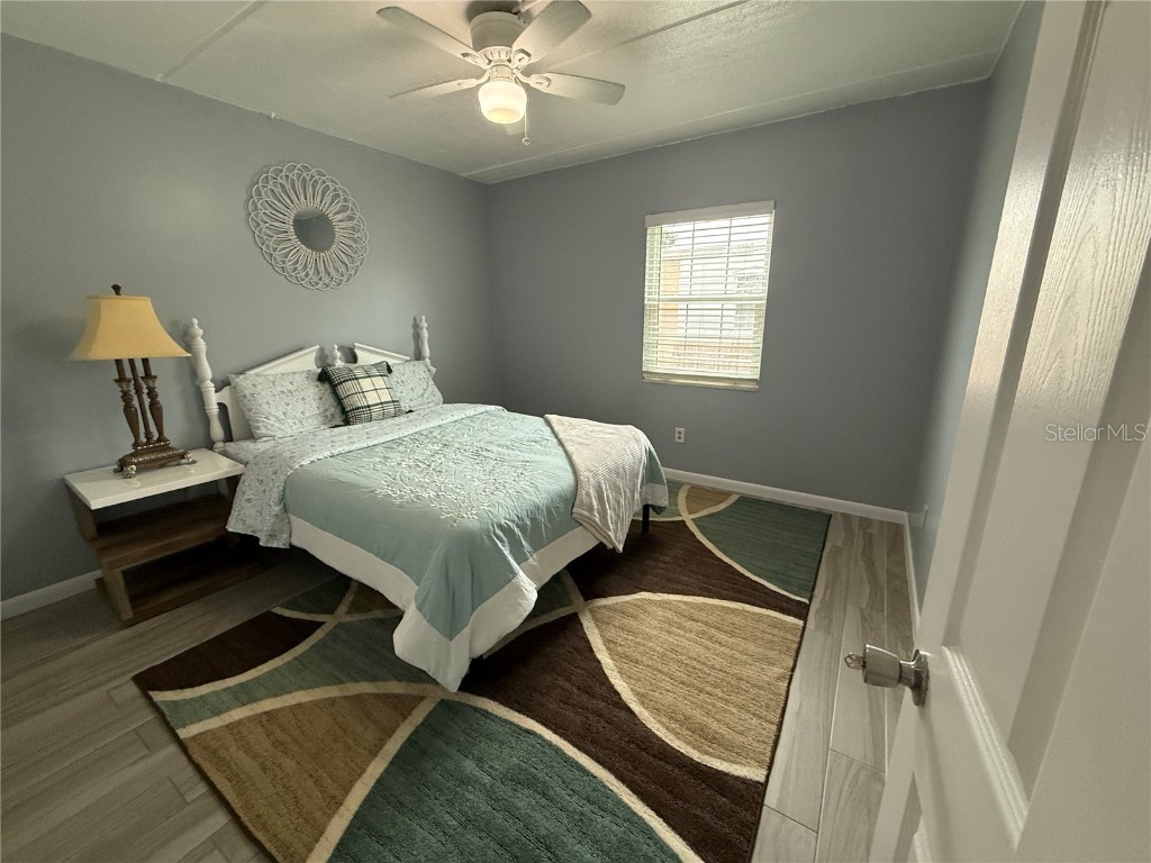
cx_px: 576
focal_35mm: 14
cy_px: 432
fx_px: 466
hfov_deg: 102.1
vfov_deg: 85.7
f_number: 2.2
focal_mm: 2.22
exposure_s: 1/120
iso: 400
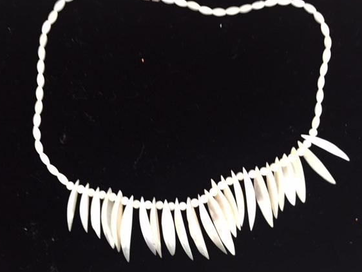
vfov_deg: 42.9
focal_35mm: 33
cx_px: 166
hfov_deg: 55.3
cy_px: 126
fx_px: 345
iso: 250
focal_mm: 4.15
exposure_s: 1/17
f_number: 2.2
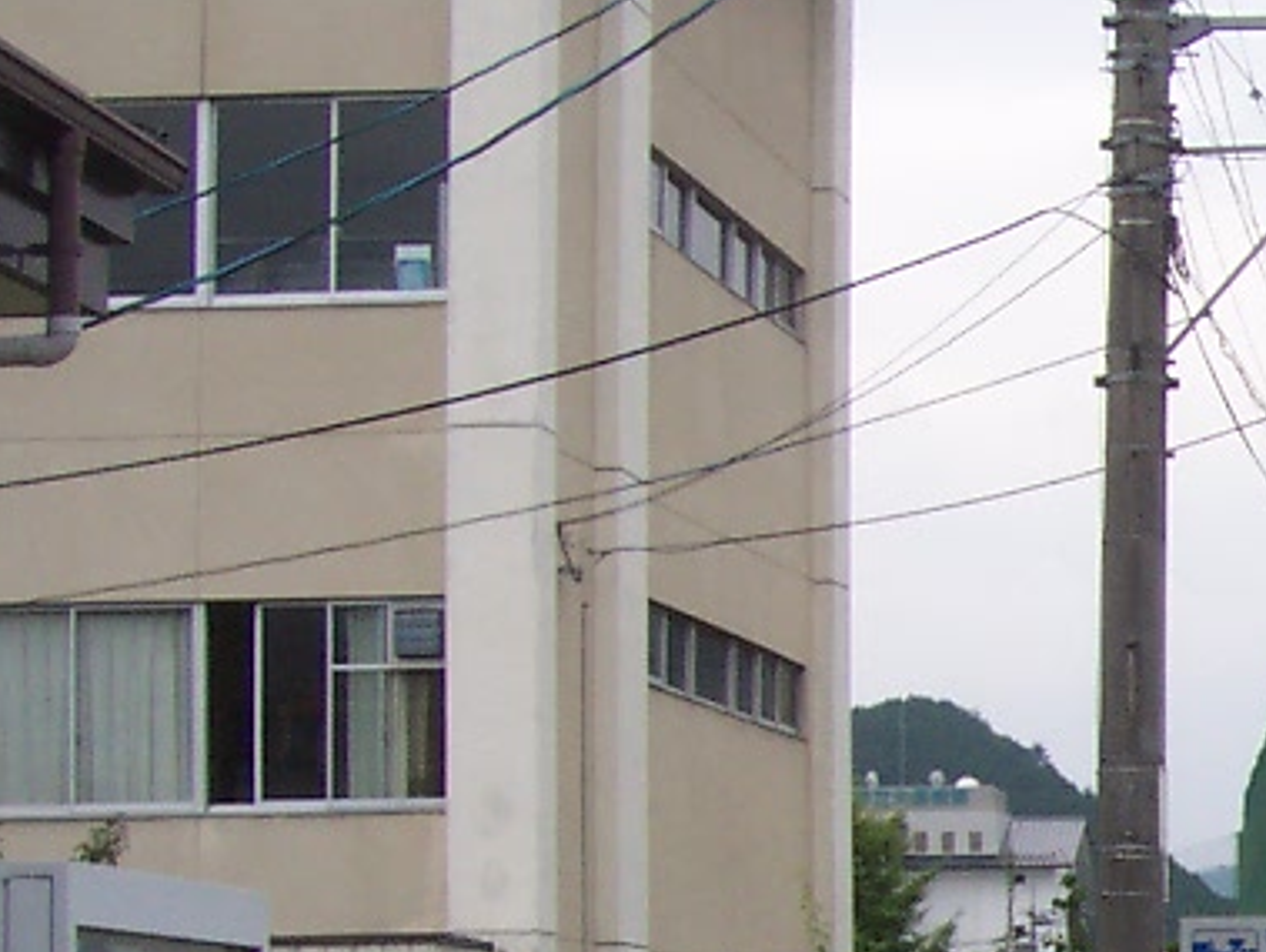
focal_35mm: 117
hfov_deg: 15.4
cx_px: 1974
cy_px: 1056
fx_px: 4283
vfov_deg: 12.5
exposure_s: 1/350
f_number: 5.6
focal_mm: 5.6
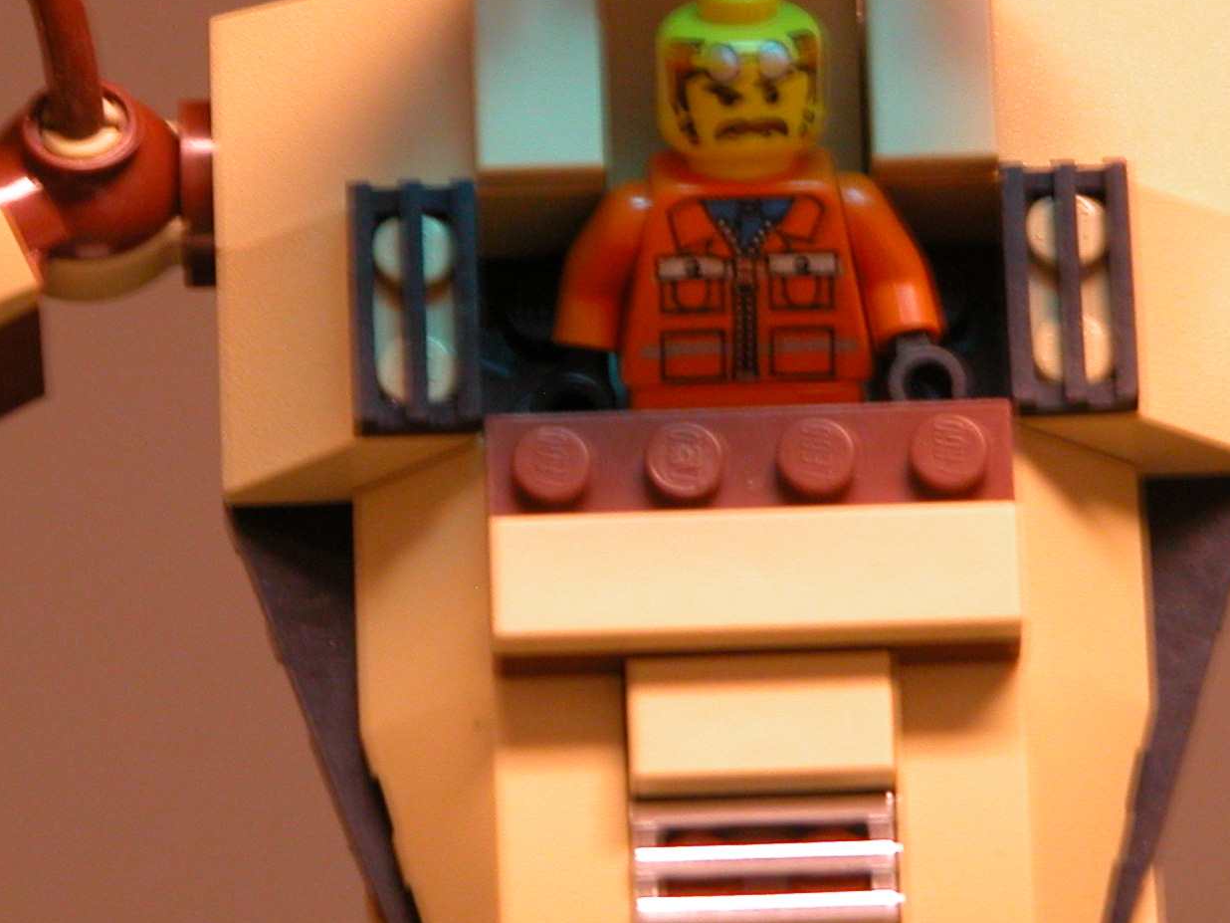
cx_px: 728
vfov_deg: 3.2
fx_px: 16416
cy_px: 184
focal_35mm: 462
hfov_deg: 4.3
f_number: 5.2
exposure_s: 1/3.5
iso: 200
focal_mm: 56.7
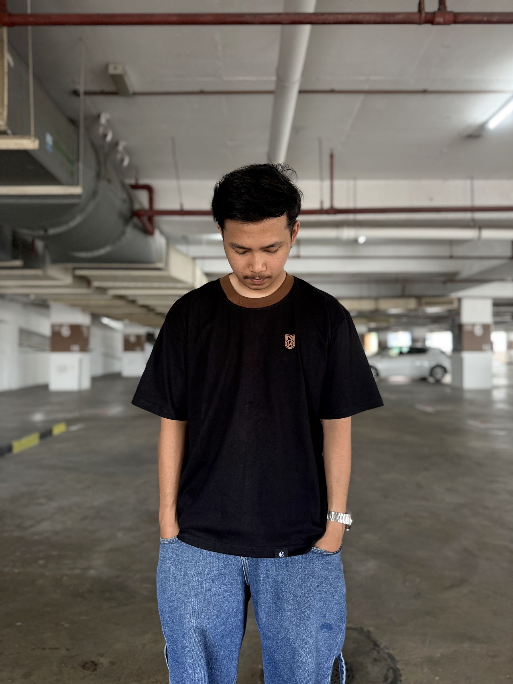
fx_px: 474
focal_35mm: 24
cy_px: 342
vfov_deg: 71.6
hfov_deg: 56.8
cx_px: 256
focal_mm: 6.76
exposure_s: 1/100
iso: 160
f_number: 1.78
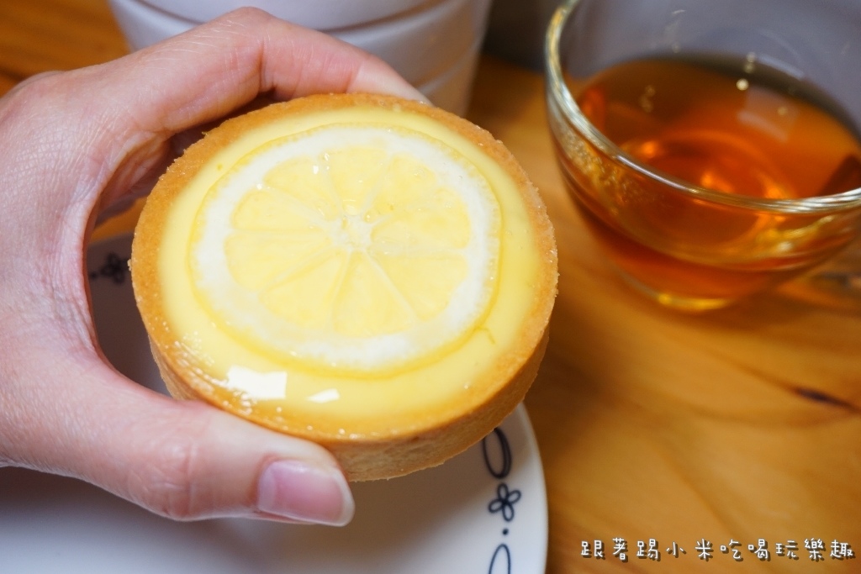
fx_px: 969
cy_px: 287
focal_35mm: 40
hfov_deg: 47.9
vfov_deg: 33.0
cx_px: 430
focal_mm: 27
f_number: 4.5
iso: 400
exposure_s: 1/60
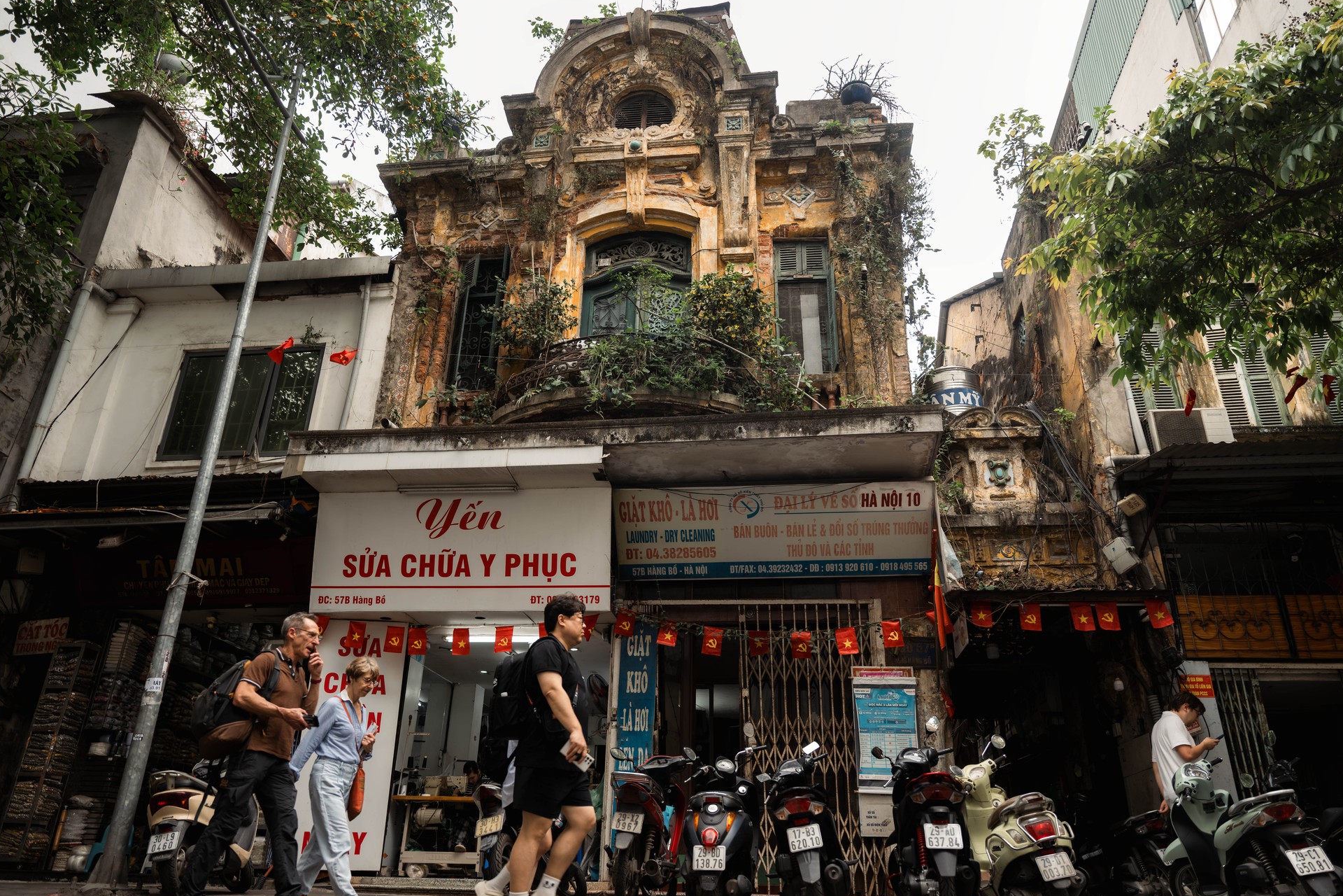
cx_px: 672
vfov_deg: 51.3
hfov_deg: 71.5
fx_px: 933
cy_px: 458
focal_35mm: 25
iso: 250
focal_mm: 24
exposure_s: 1/200
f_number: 2.8
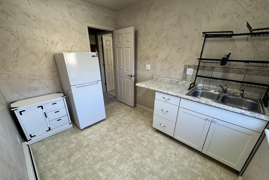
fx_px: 112
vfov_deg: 77.1
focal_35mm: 15
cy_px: 99
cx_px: 135
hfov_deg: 100.4
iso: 160
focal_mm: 2.22
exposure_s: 1/120
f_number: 2.2
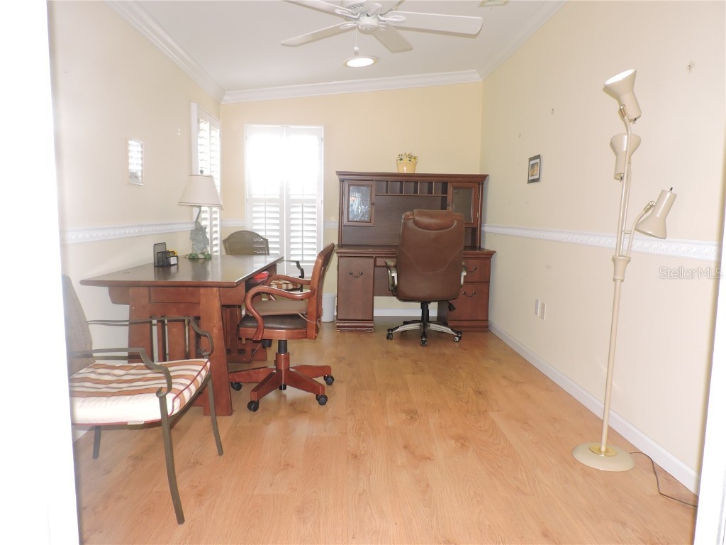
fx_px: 503
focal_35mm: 24
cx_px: 363
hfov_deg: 71.6
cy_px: 272
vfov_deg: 56.8
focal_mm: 4.3
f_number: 3.3
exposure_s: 1/30
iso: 200
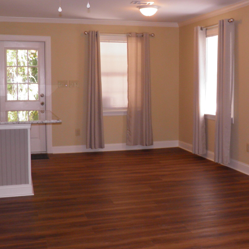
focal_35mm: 49
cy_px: 109
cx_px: 165
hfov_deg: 34.4
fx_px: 399
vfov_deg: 34.6
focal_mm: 5.5
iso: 100
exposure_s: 1/40
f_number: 3
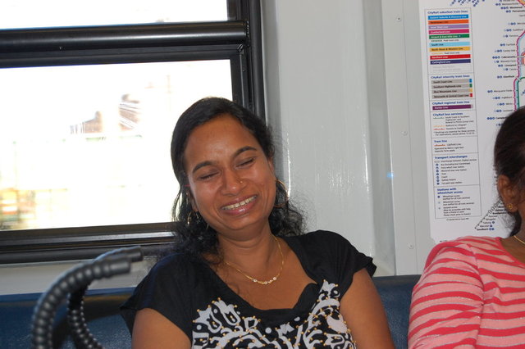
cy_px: 174
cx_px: 262
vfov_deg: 16.5
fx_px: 1202
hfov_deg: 24.6
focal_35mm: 82
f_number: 5.6
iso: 400
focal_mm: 55
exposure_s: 1/60
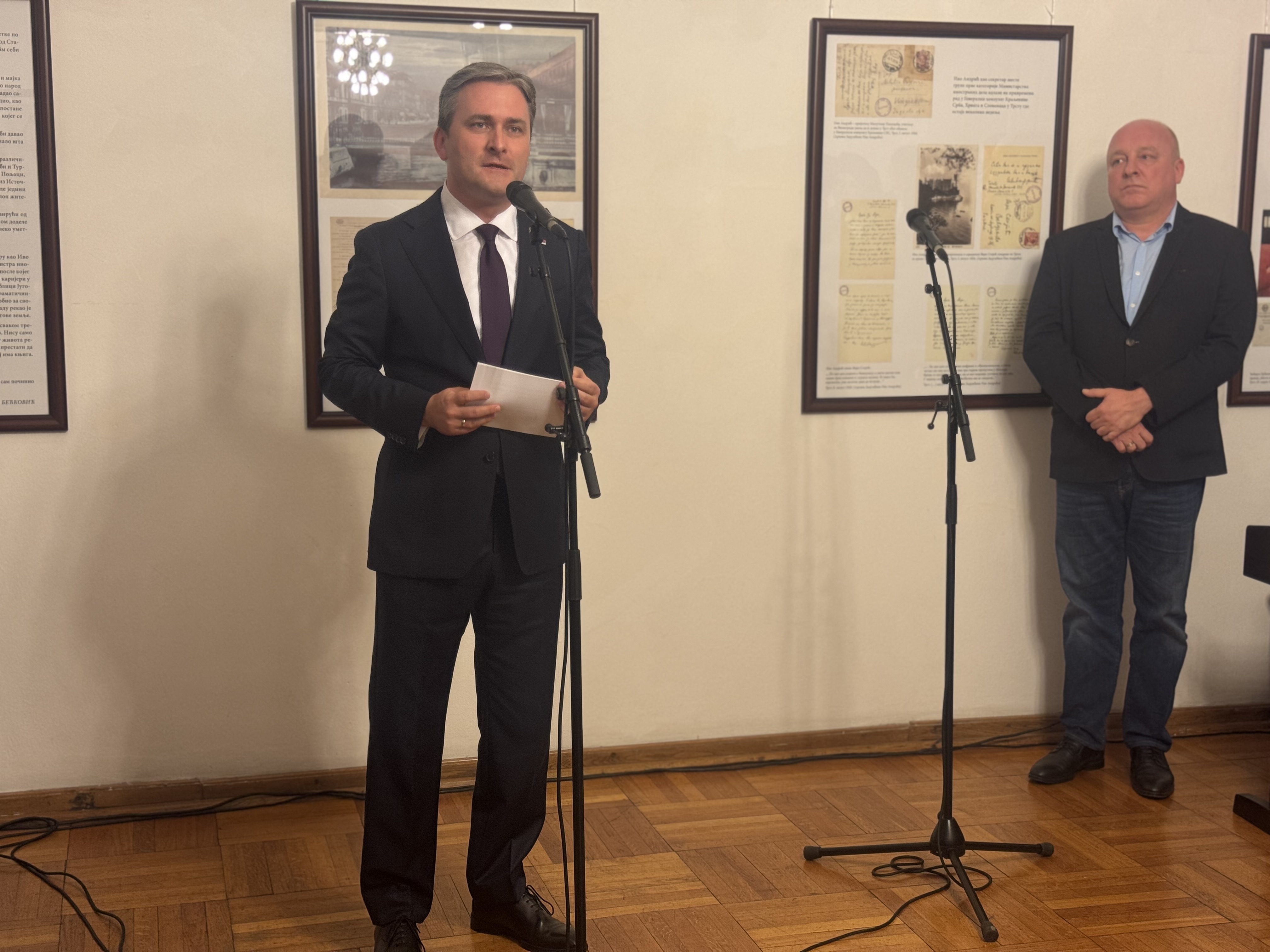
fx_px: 1761
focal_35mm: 48
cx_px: 635
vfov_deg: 30.3
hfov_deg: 39.7
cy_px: 476
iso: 64
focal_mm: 6.76
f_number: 1.78
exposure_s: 1/50
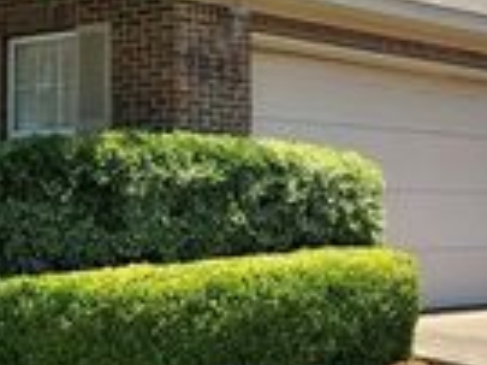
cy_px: 164
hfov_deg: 18.5
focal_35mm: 104
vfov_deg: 14.2
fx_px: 1462
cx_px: 476
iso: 20
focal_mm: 3.99
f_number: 1.8
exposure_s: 1/1200
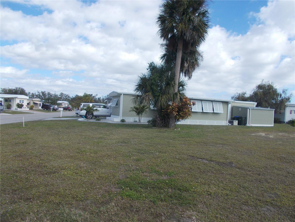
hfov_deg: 67.3
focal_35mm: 26
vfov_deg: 53.1
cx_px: 148
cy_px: 111
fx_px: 222
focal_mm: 4.6
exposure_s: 1/125
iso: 80
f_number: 8
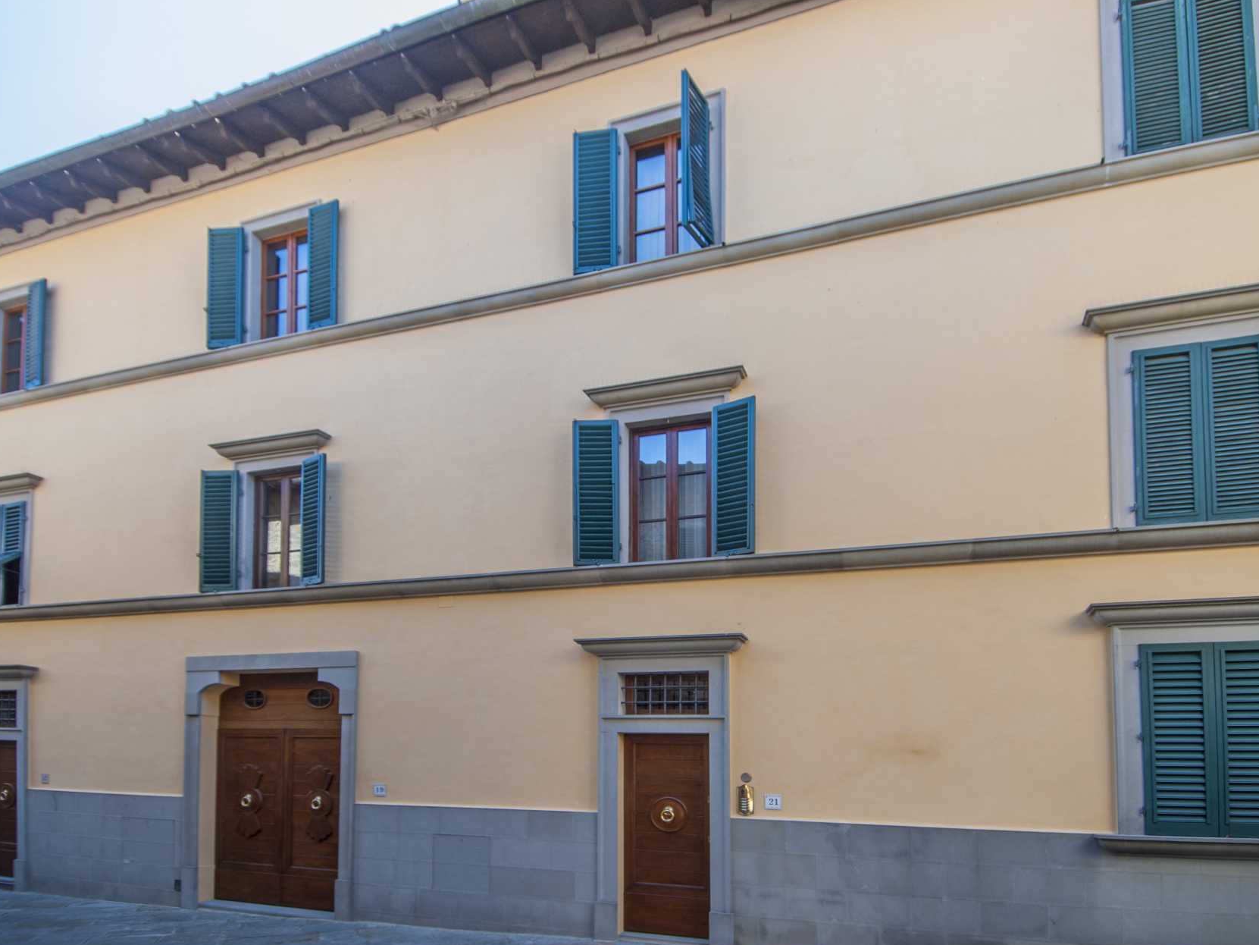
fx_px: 727
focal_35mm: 20
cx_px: 633
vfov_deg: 66.0
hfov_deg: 81.7
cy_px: 482
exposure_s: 1/125
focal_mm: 12
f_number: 5.6
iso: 140
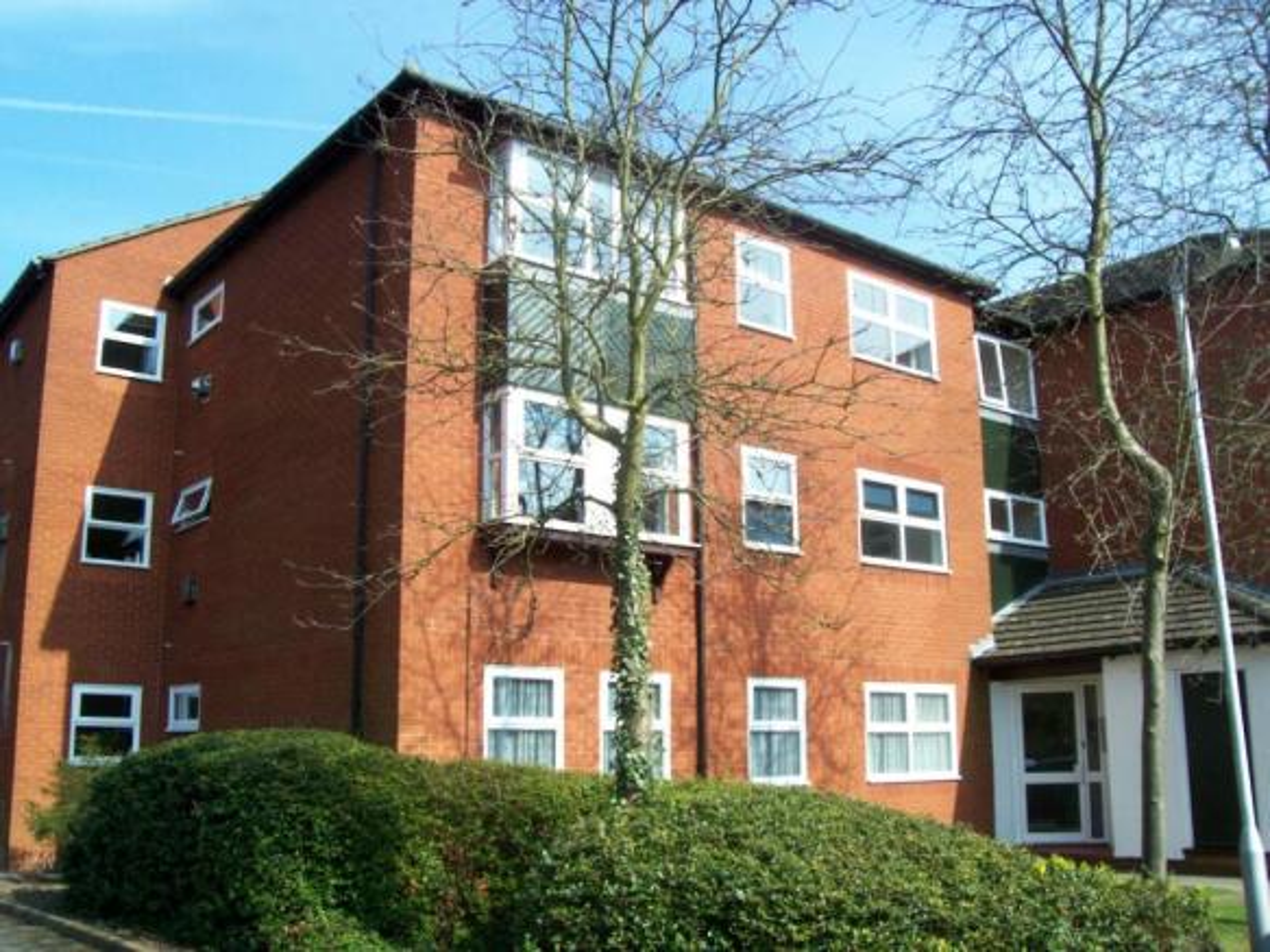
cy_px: 476
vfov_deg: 41.8
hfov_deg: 54.0
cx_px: 635
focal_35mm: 34
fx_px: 1247
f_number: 5.1
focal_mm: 5.6
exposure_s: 1/235
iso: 80
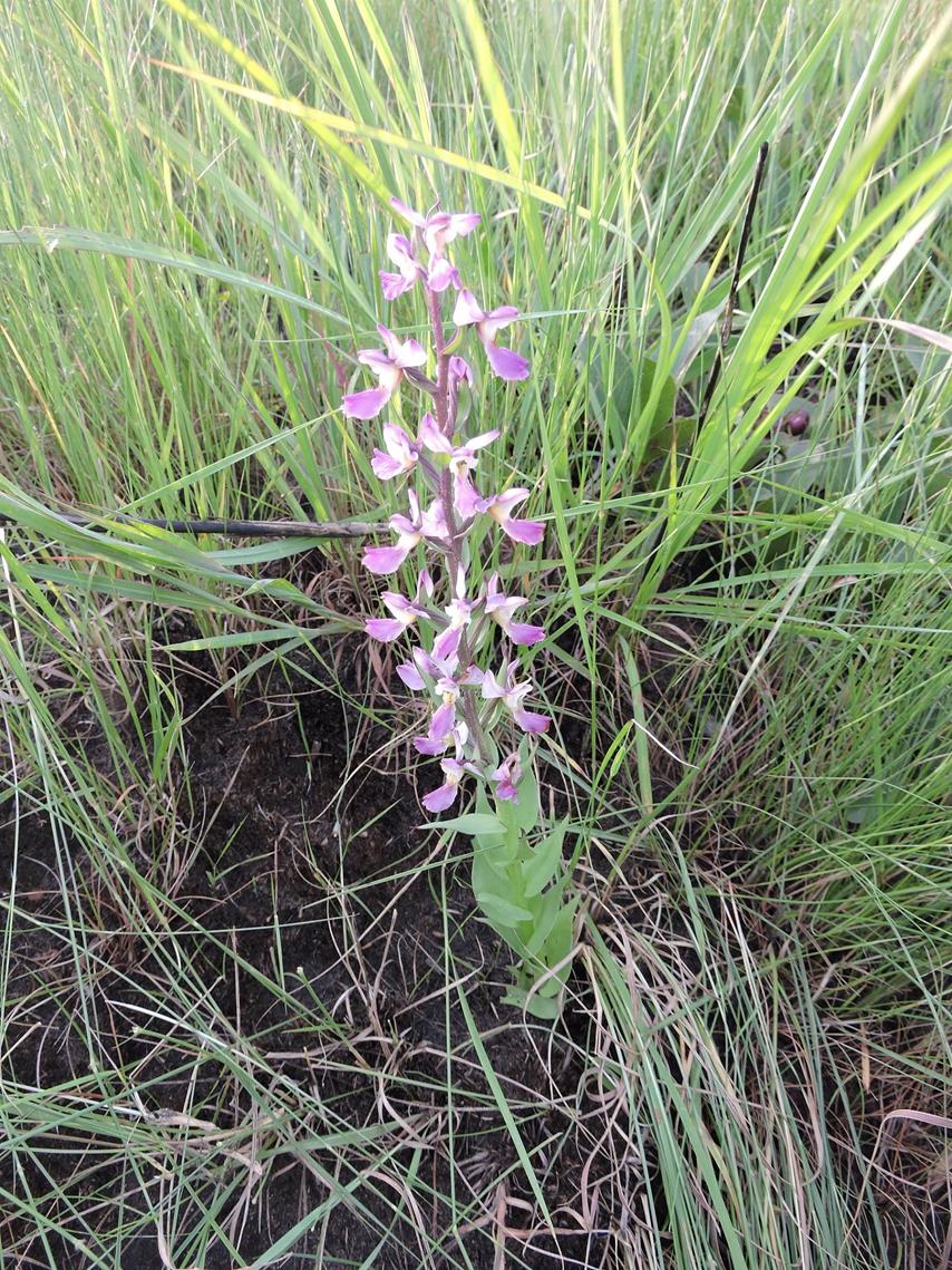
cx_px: 476
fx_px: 880
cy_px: 635
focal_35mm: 24
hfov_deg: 56.8
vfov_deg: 71.6
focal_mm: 4.3
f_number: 3.3
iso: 100
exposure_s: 1/100
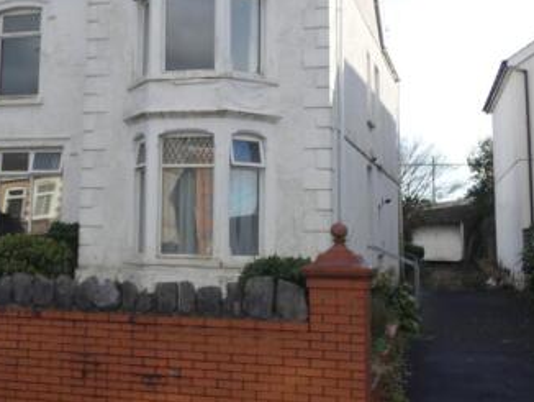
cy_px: 106
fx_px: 911
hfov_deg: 32.1
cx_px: 142
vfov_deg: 24.6
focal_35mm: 59
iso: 80
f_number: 3.4
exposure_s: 1/400
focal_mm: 6
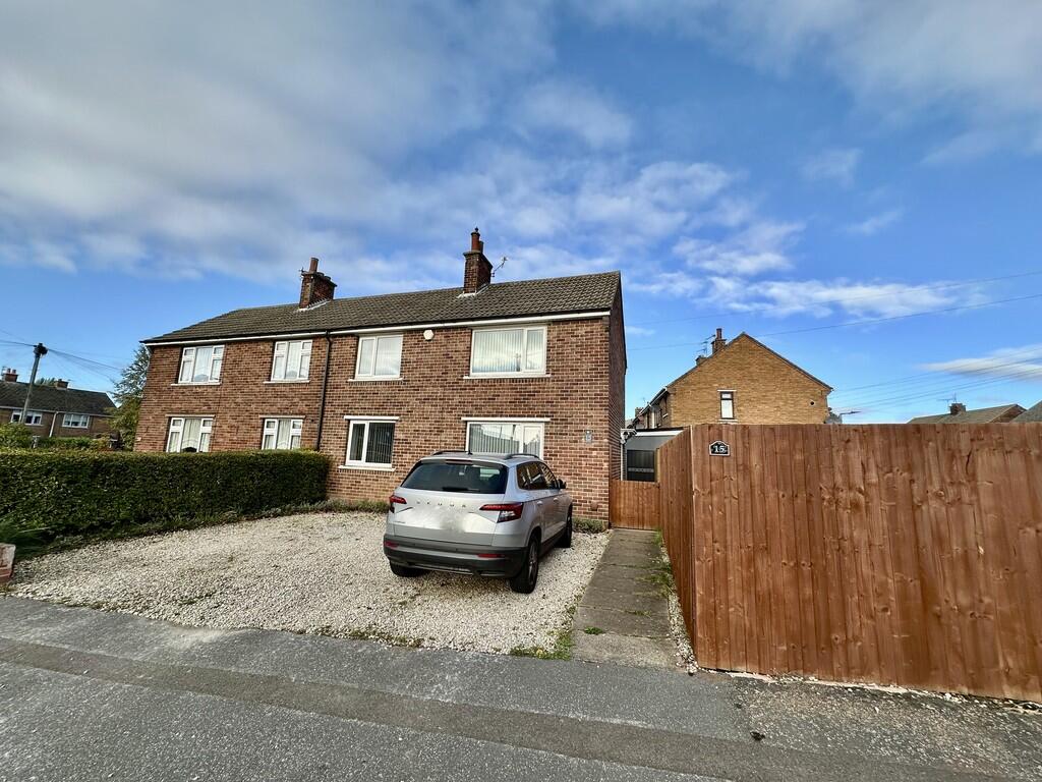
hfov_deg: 102.1
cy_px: 391
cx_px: 521
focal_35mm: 14
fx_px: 421
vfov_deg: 85.7
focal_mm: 2.22
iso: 50
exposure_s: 1/1006
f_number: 2.2
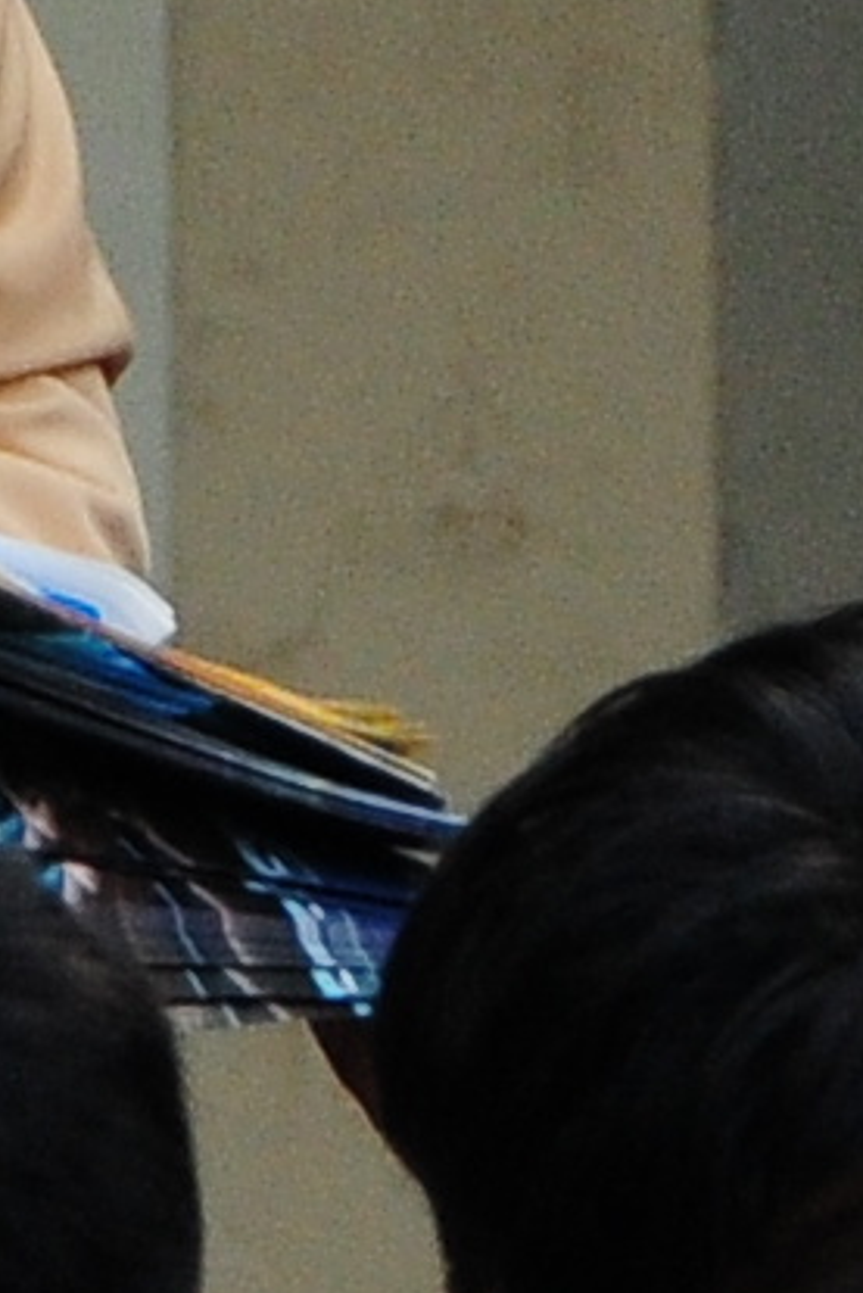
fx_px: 50044
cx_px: 424
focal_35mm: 1393
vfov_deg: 1.5
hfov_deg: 1.0
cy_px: 365
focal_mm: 90
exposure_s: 1/200
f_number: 5.6
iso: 500
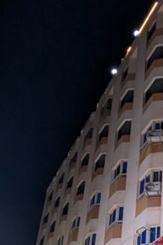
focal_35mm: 44
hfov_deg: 26.5
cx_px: 204
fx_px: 299
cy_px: 260
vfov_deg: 38.1
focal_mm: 2.02
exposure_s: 1/25
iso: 233
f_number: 1.7
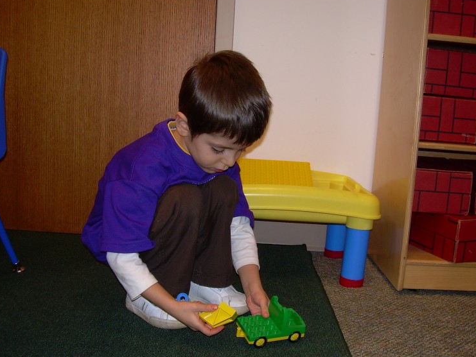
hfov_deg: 45.8
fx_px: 564
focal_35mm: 41
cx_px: 238
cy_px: 184
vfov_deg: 35.1
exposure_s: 1/60
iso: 50
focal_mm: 6.3
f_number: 2.8
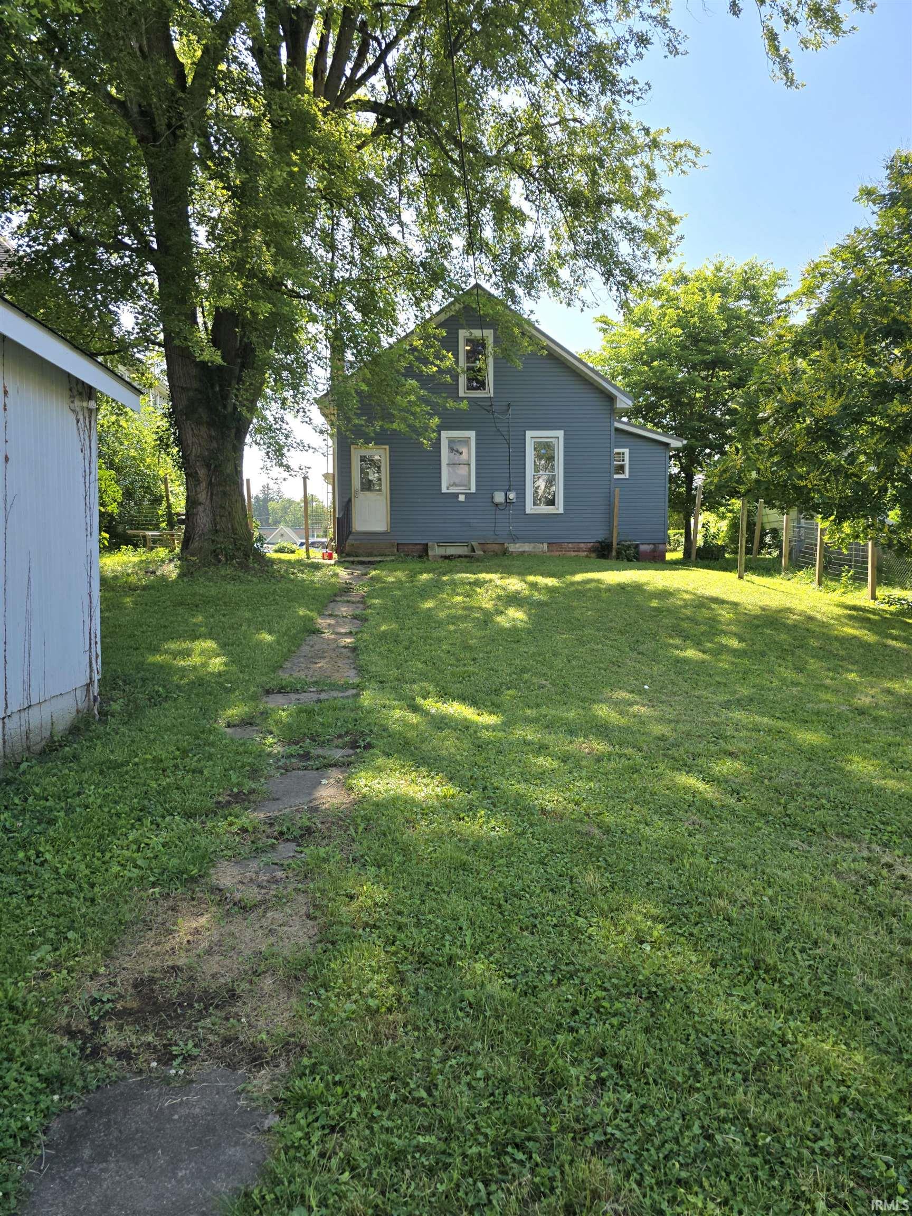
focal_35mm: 23
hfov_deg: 58.9
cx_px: 456
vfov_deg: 73.9
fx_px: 808
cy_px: 608
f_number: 1.7
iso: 12
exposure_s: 1/556
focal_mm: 6.3
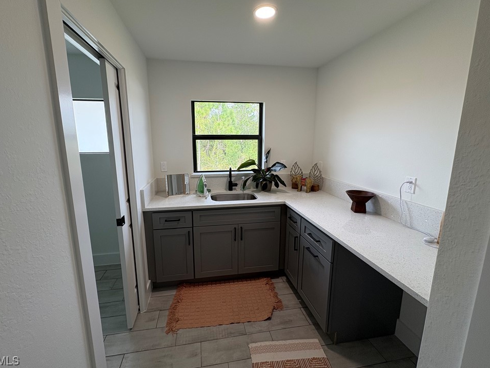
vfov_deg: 81.7
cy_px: 175
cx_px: 233
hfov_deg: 98.1
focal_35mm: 15
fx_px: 212
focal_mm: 2.22
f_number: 2.2
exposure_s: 1/120
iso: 80
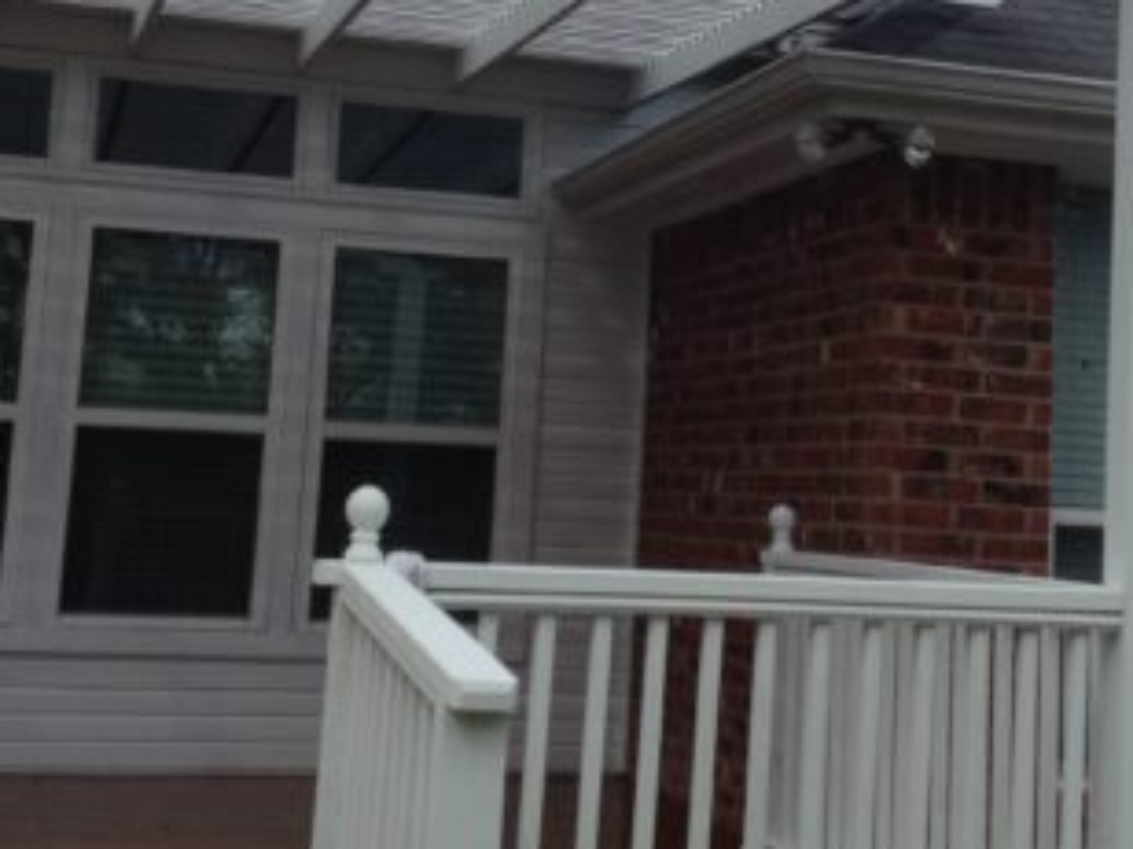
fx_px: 2324
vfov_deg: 20.6
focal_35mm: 71
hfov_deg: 27.4
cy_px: 208
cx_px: 612
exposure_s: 1/1151
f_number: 2.4
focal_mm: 4.28
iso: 50
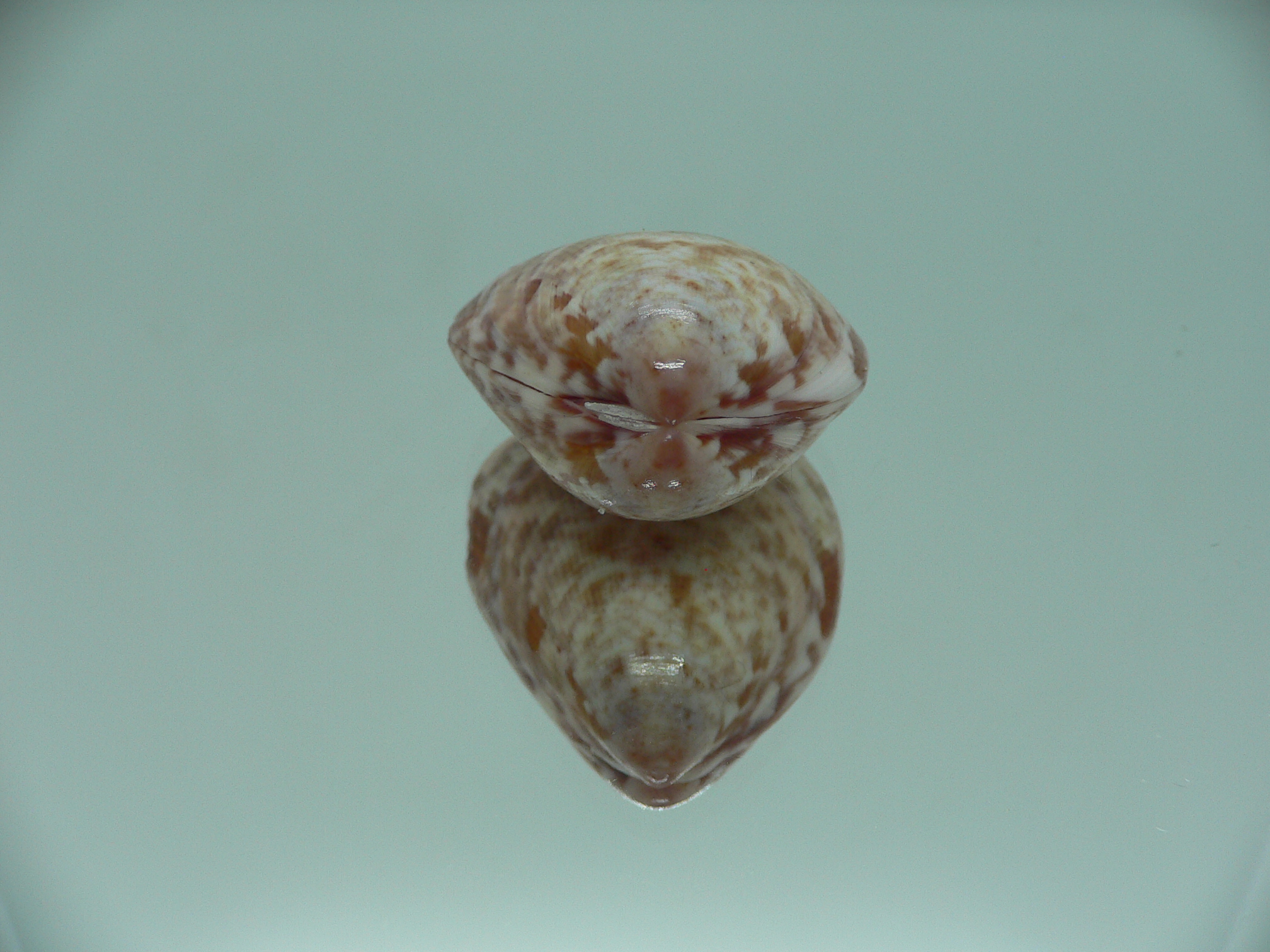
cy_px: 476
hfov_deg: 52.6
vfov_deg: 40.7
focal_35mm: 35
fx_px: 1284
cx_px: 635
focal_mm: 4.6
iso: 80
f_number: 2.8
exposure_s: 1/60
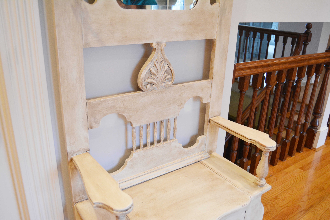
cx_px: 165
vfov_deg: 43.6
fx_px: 275
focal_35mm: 30
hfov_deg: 61.9
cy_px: 110
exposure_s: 1/30
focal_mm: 20
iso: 900
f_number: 3.5
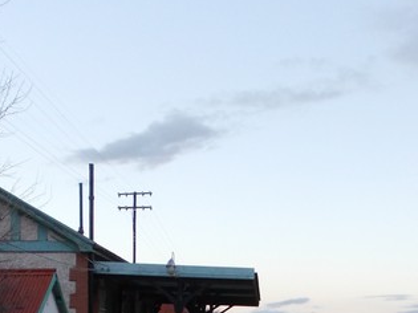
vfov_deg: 20.4
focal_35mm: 68
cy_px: 363
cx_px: 247
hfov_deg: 28.5
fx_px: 821
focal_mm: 4
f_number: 2.7
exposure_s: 1/80
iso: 80
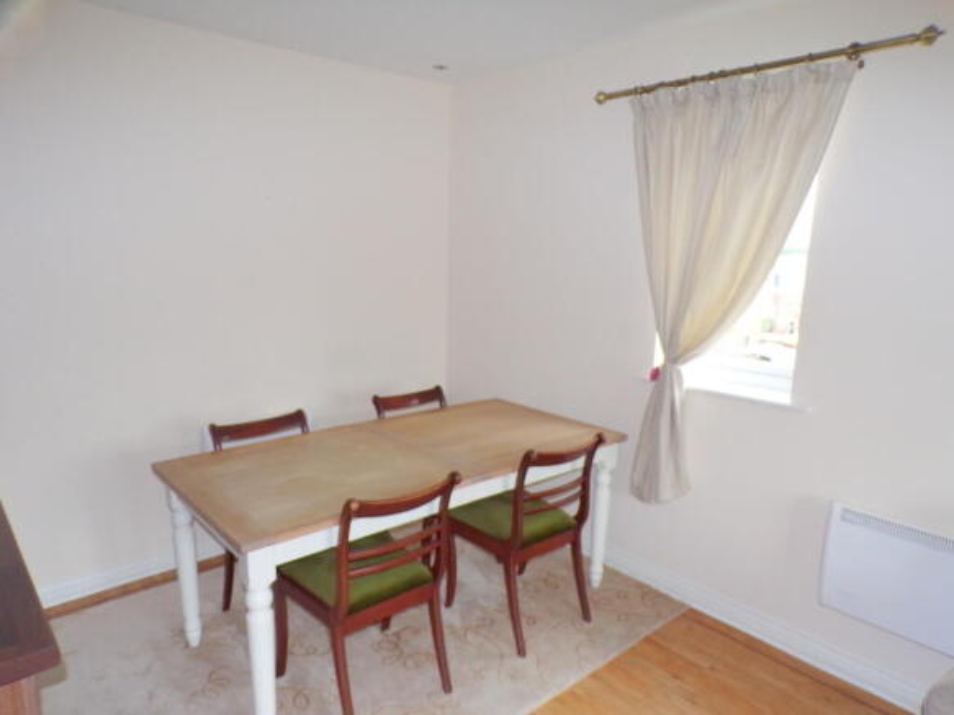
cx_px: 477
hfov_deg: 71.6
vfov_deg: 56.8
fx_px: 661
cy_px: 358
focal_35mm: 24
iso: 200
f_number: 3
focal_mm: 4.3
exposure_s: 1/34
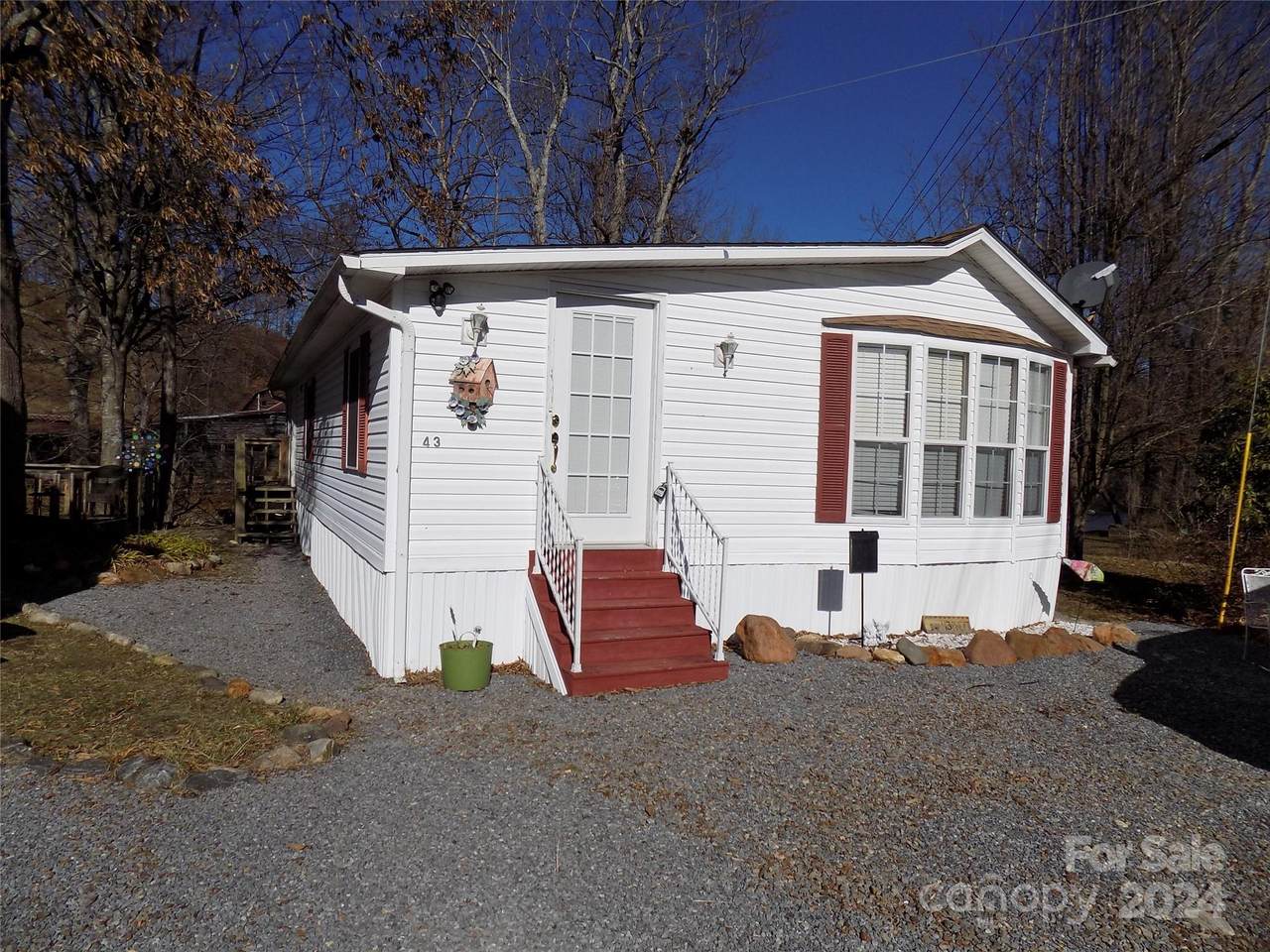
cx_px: 635
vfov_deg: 58.9
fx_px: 844
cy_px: 476
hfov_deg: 73.9
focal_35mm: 23
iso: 80
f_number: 9.9
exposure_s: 1/320
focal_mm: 4
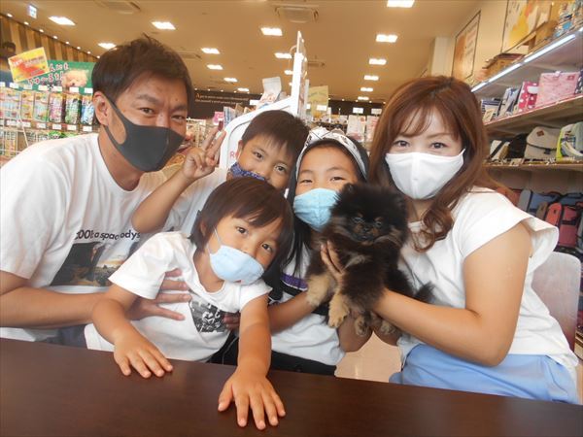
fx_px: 438
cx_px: 292
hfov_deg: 67.3
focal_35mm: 26
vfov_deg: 53.1
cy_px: 218
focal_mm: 4.6
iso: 80
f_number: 3.2
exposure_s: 1/40
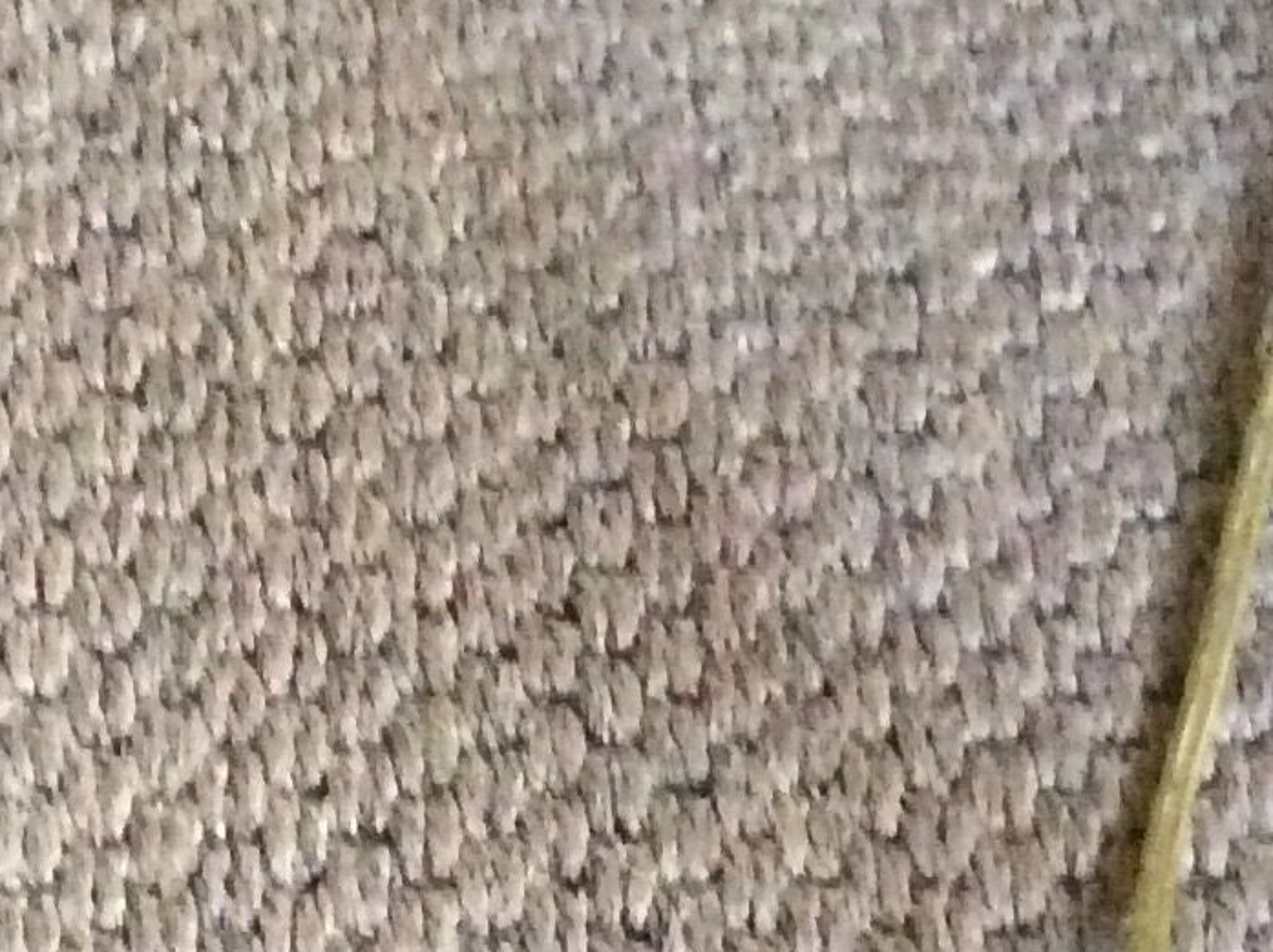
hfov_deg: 16.6
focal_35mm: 119
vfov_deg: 12.4
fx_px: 4371
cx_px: 573
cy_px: 740
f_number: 2.4
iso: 640
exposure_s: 1/17
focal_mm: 3.3
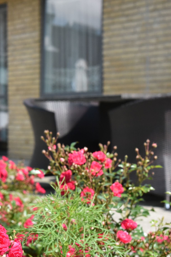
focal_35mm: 94
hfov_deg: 14.5
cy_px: 133
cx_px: 54
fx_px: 670
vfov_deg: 21.7
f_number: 7.1
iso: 3200
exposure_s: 1/4000
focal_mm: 45
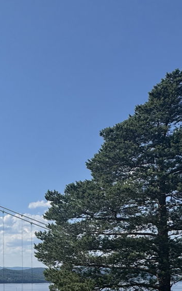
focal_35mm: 42
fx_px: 333
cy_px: 254
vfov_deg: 43.6
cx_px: -93
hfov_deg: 23.9
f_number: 2.2
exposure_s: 1/3906
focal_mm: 2.22
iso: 40
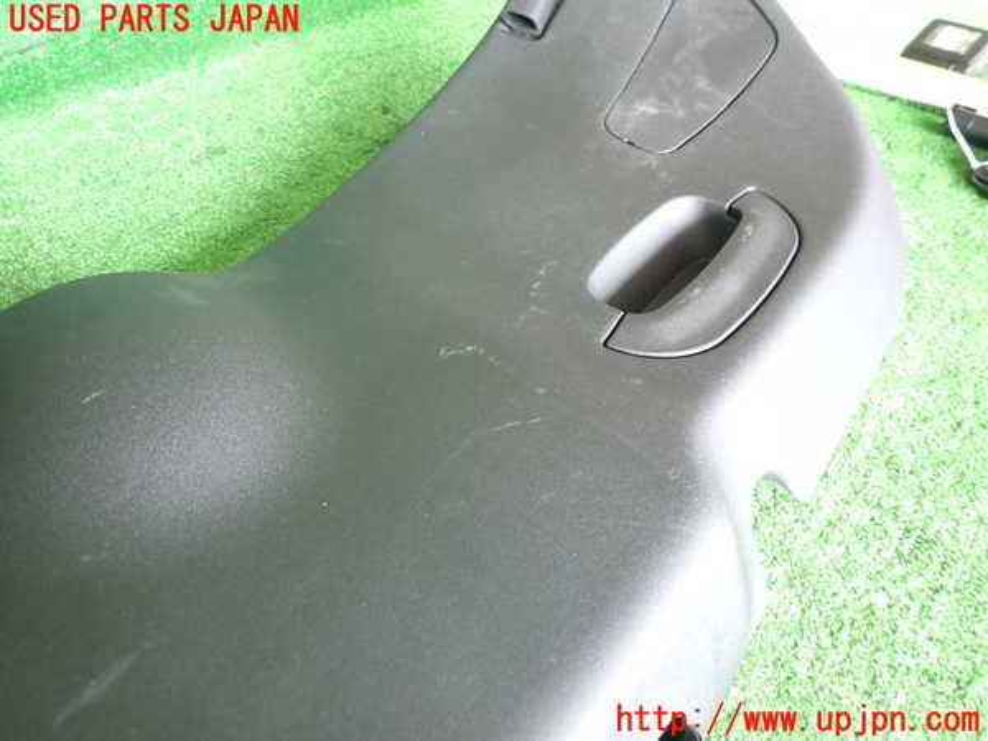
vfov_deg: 54.9
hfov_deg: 69.4
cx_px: 494
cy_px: 370
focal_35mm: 25
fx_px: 714
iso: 200
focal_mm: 4.5
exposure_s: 1/40
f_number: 2
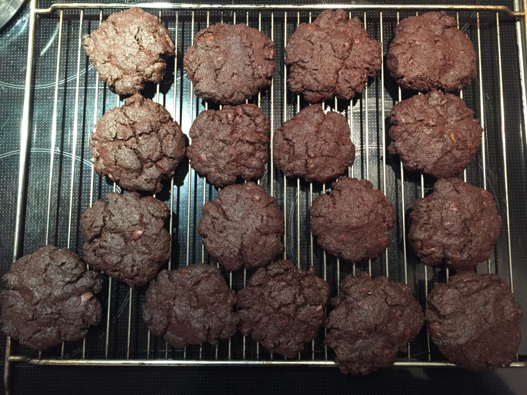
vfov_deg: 48.2
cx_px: 264
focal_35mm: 29
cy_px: 198
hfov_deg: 61.7
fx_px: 442
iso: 250
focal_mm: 4.15
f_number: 2.2
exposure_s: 1/25
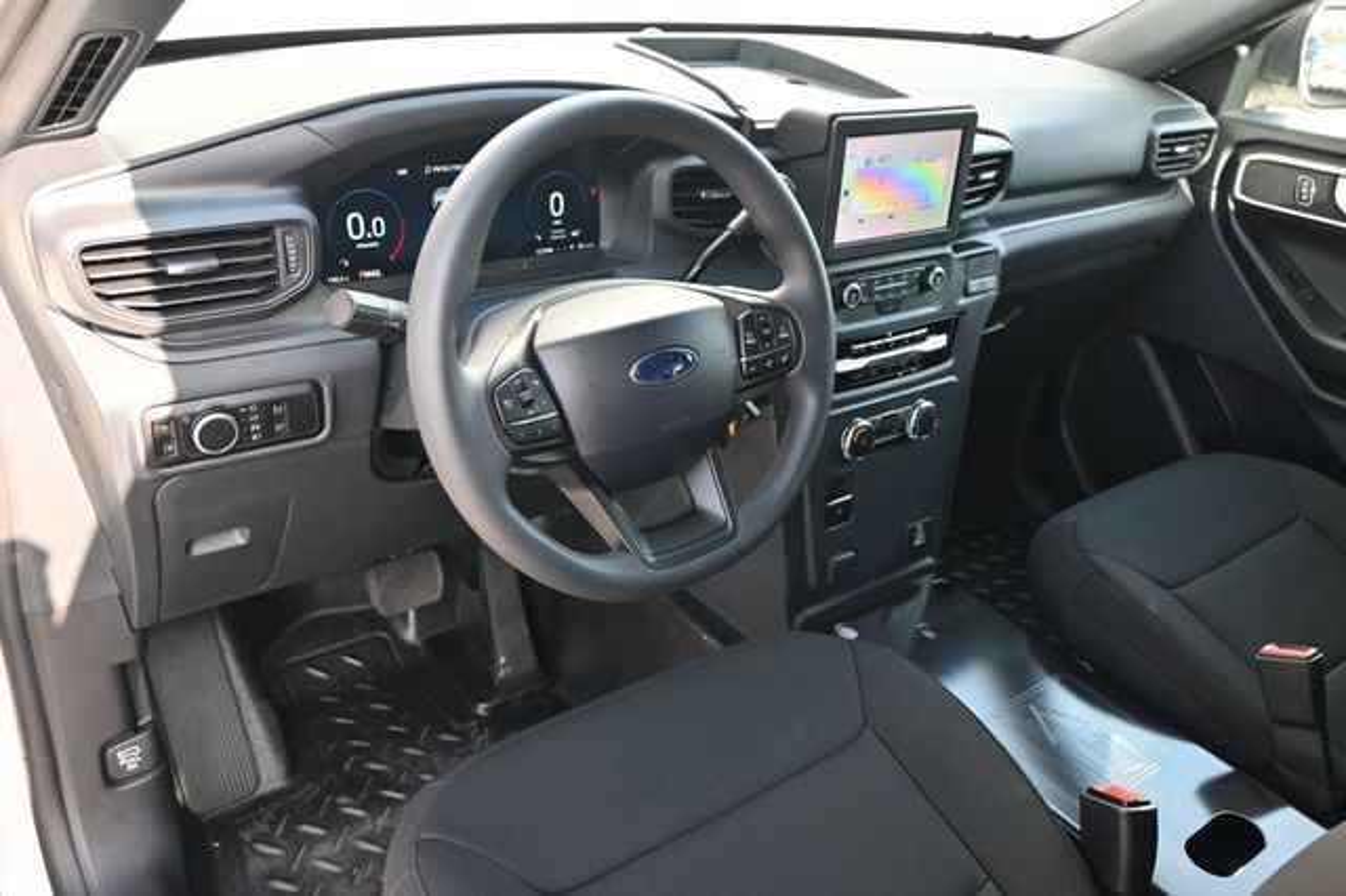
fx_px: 1093
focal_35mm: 29
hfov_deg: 63.2
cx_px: 673
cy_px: 448
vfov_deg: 44.6
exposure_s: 1/125
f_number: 3.8
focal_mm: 19.5
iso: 500
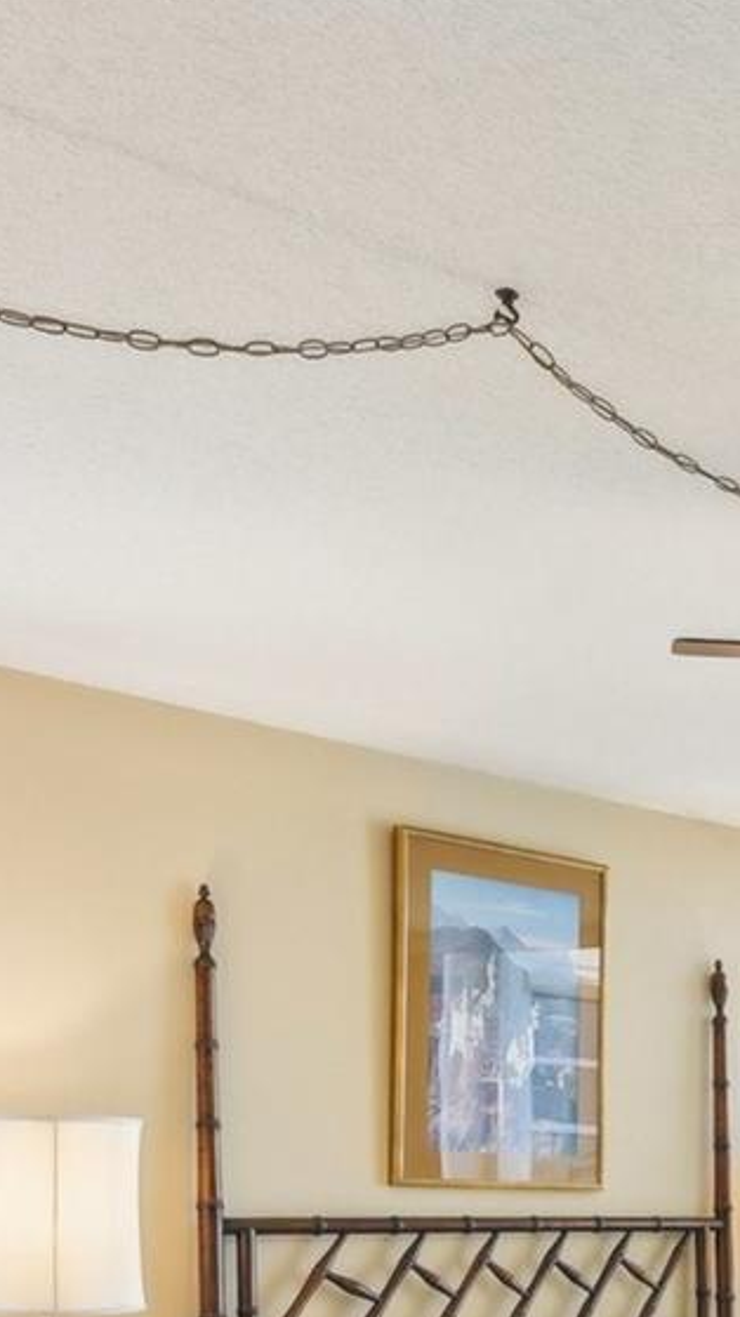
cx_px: 969
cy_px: 1239
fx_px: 1781
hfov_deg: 21.2
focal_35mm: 51
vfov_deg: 37.3
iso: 400
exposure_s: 1/30
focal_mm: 17
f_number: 8
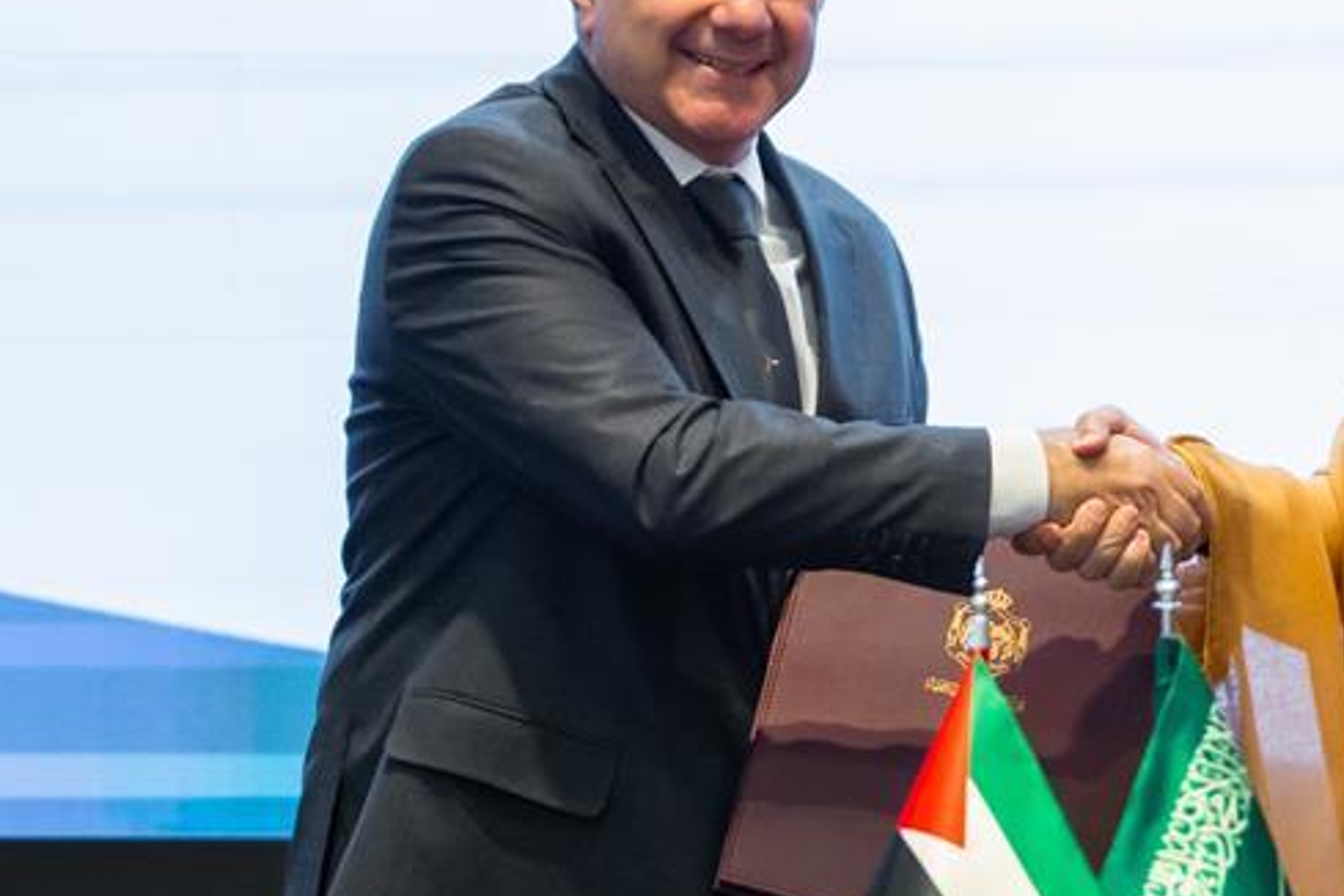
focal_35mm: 617
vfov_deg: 2.2
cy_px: 239
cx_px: 1138
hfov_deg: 3.3
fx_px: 23044
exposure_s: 1/320
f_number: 2.8
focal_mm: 188.7
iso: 500
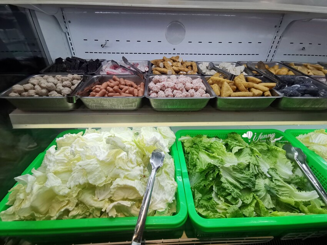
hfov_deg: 94.5
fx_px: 151
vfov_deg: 78.1
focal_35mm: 16
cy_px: 122
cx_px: 164
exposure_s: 1/120
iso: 80
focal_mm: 2.35
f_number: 2.2
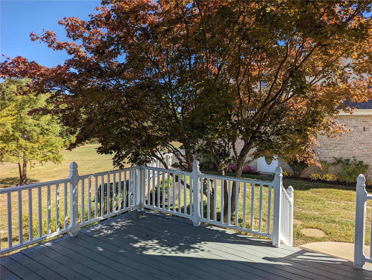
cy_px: 140
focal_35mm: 24
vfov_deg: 56.9
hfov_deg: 71.5
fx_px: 258
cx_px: 186
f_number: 1.85
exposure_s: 1/1639
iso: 39
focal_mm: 6.81
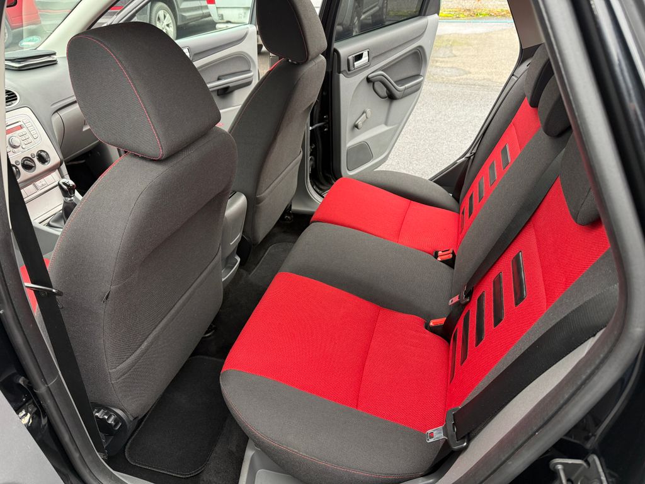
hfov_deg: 71.6
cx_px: 322
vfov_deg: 56.8
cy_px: 242
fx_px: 447
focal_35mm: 24
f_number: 1.78
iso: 200
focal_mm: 6.76
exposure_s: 1/93
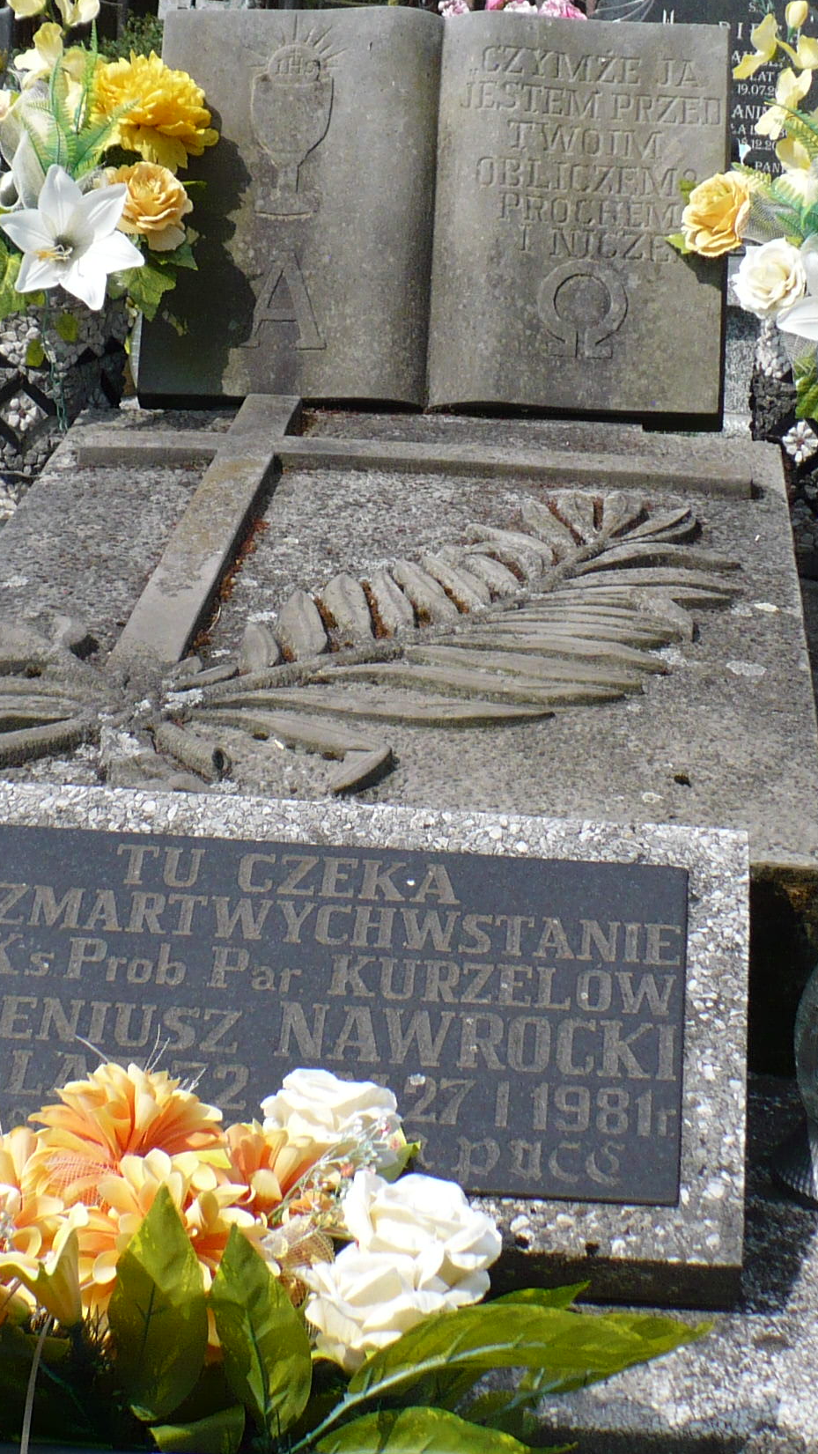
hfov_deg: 16.1
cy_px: 758
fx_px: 2891
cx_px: 430
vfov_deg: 28.2
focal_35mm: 75
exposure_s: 1/1300
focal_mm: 6.1
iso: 100
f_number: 2.8
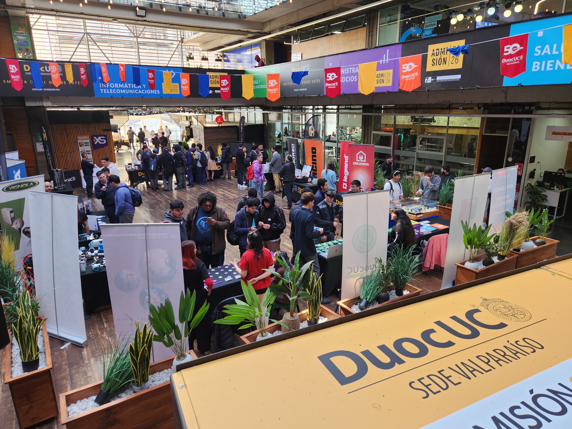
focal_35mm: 23
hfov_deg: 73.9
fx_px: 380
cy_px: 214
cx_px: 286
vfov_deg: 58.9
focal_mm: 5.4
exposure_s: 1/100
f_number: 1.8
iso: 32
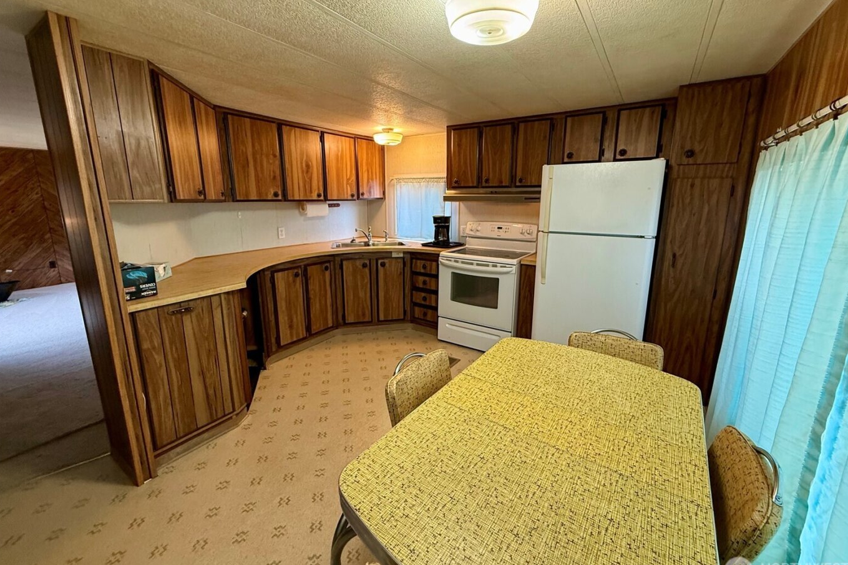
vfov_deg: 77.3
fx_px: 353
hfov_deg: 100.4
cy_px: 266
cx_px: 429
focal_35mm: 15
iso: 250
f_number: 2.2
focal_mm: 2.22
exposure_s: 1/60
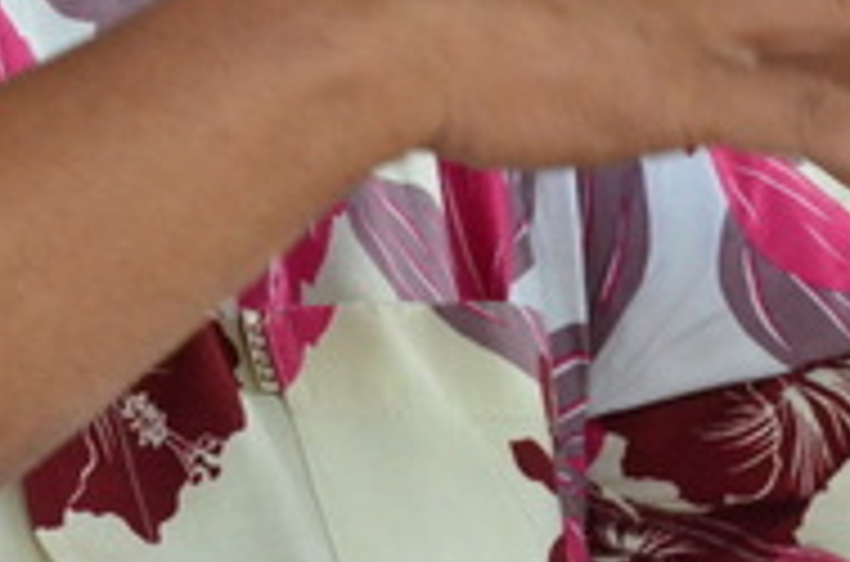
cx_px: 450
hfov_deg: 6.8
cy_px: -270
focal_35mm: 305
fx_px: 7183
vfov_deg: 4.5
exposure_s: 1/250
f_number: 8
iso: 3200
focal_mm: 48
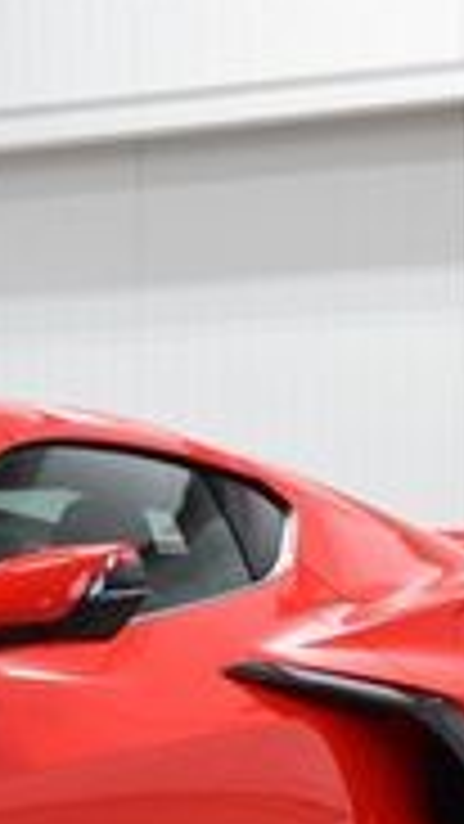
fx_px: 4810
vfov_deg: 9.8
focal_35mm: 220
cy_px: 723
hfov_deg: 5.4
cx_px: -387
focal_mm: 40
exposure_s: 1/15
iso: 450
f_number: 6.3
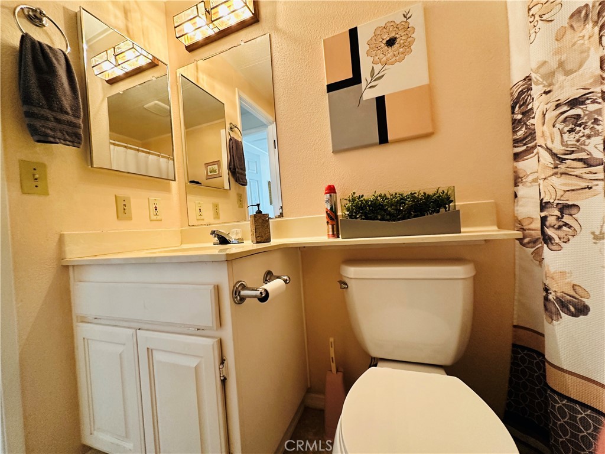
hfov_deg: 102.1
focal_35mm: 14
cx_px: 302
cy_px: 227
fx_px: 245
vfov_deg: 85.7
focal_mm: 2.22
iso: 400
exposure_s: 1/60
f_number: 2.2
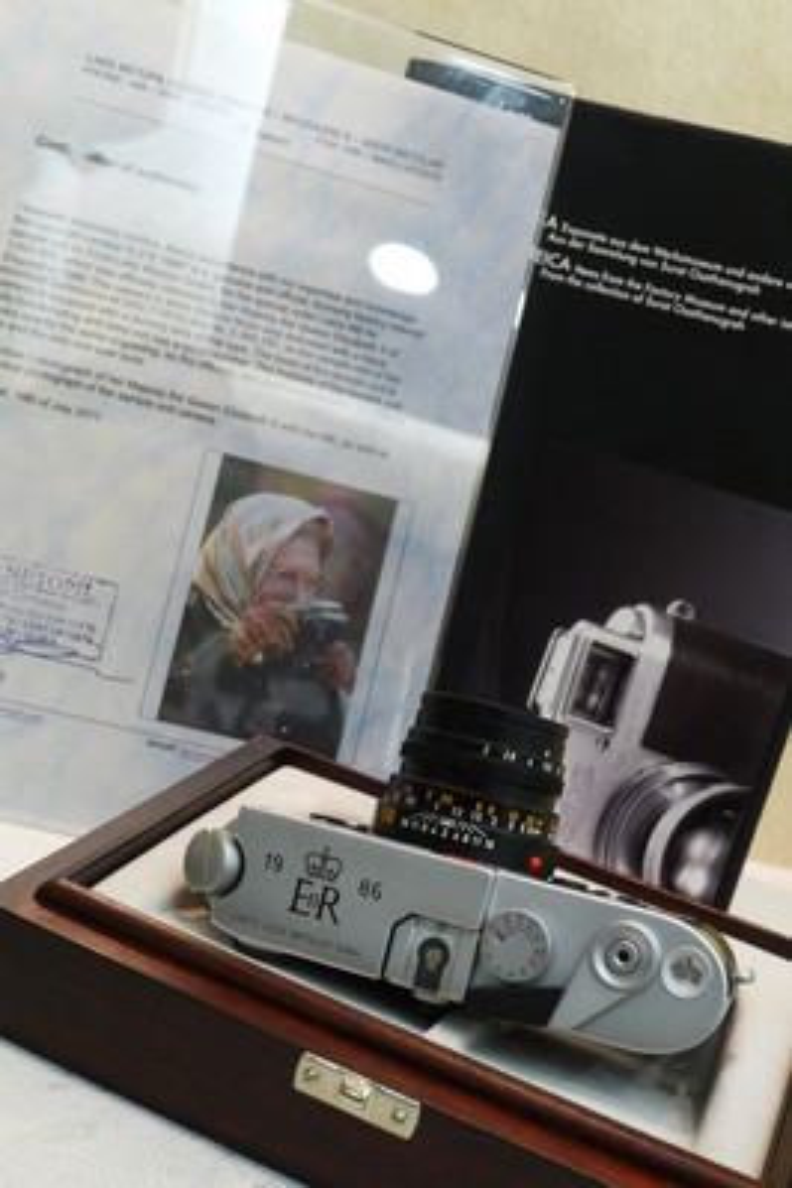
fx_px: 1551
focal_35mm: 47
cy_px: 594
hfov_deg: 28.6
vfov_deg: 41.9
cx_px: 396
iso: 400
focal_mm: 10
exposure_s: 1/20
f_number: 4
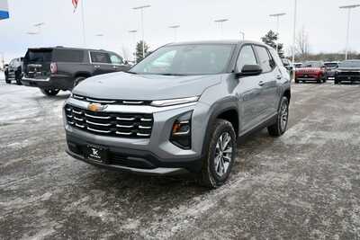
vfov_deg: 43.6
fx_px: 300
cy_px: 120
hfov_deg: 61.9
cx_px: 180
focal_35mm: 30
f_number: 6.3
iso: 200
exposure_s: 1/250
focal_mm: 20
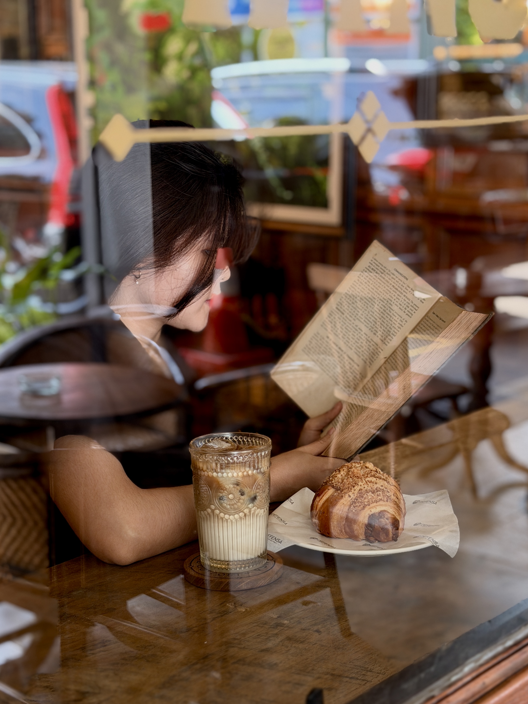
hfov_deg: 30.3
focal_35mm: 48
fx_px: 976
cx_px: 264
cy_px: 352
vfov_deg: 39.7
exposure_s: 1/50
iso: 200
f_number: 1.78
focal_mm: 6.76
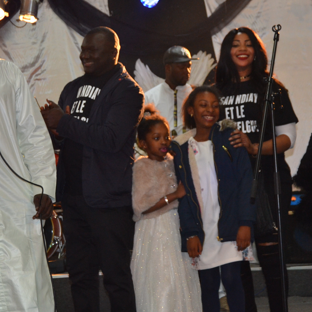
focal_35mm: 83
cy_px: 144
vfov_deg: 20.9
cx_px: 144
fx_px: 846
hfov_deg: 20.9
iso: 1100
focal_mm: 34
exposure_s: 1/60
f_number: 4.5
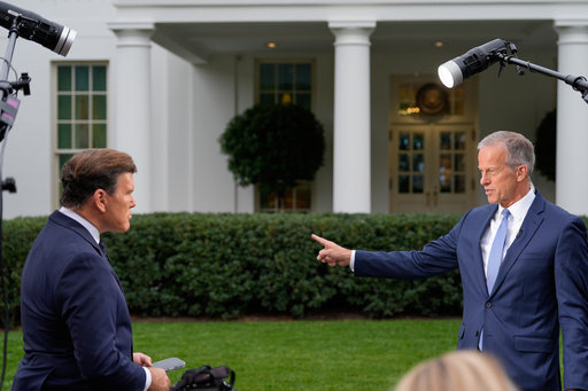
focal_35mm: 70
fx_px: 1143
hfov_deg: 28.9
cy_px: 196
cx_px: 294
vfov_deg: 19.4
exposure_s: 1/320
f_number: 3.5
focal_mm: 70
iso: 320
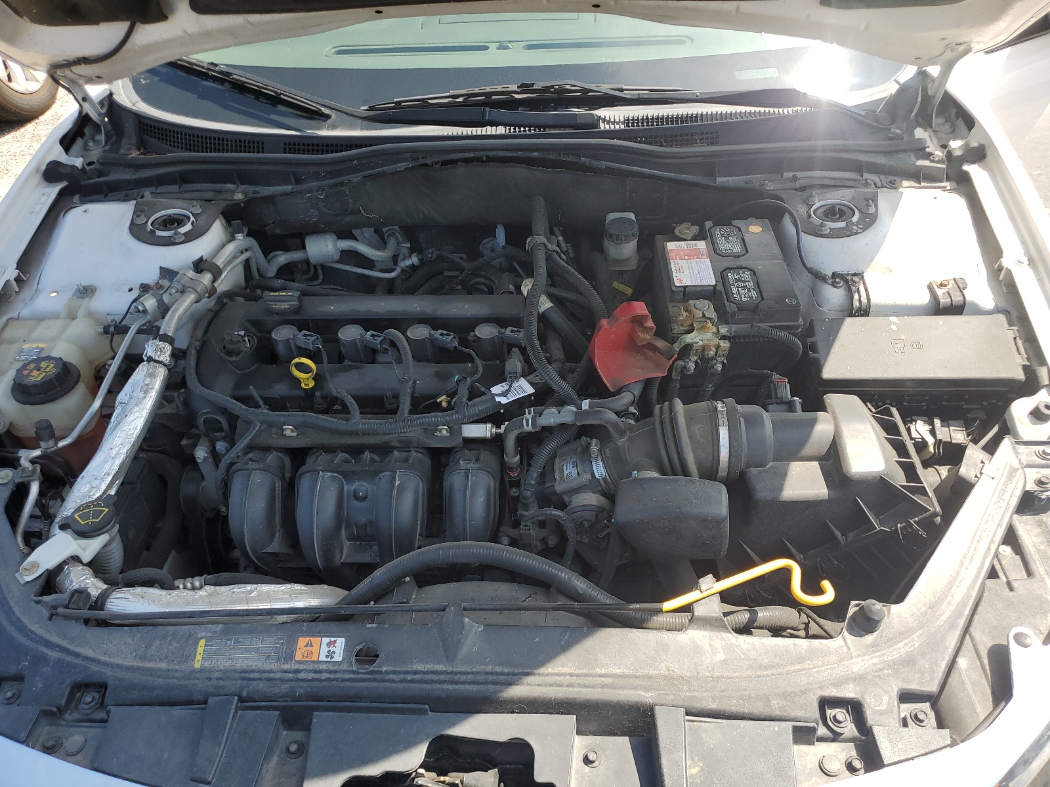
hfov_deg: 67.3
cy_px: 394
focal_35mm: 26
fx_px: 789
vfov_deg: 53.1
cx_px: 525
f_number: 1.5
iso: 50
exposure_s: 1/1000
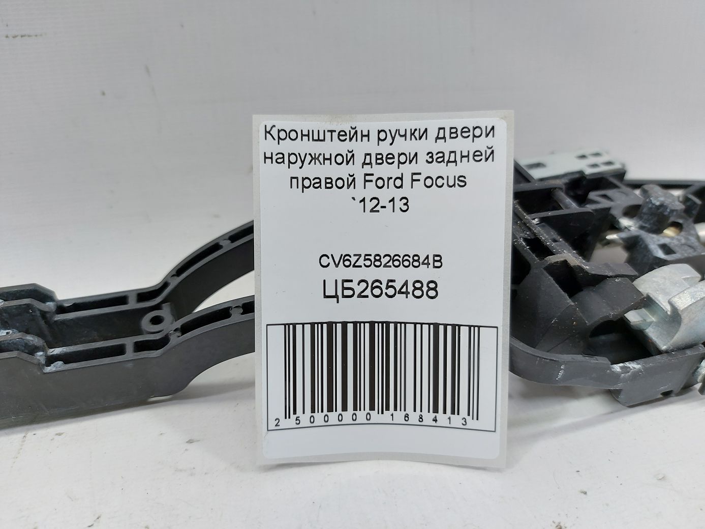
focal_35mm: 24
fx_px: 489
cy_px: 264
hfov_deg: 71.6
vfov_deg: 56.8
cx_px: 352
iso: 100
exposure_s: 1/60
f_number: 1.8
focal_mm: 5.23
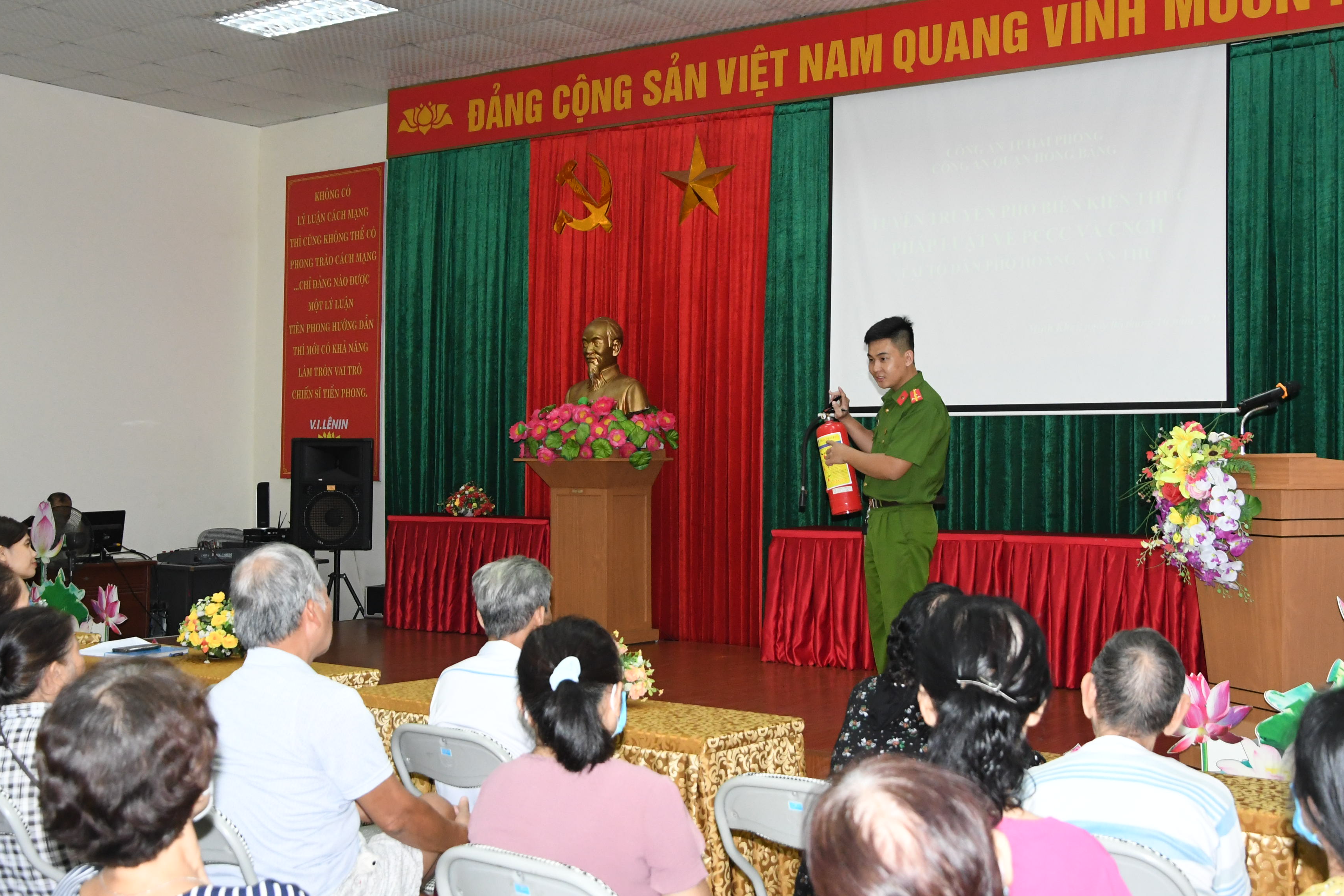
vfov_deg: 29.4
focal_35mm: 46
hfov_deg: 43.0
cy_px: 389
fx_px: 1702
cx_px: 750
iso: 2500
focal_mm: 25
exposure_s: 1/200
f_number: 5.6
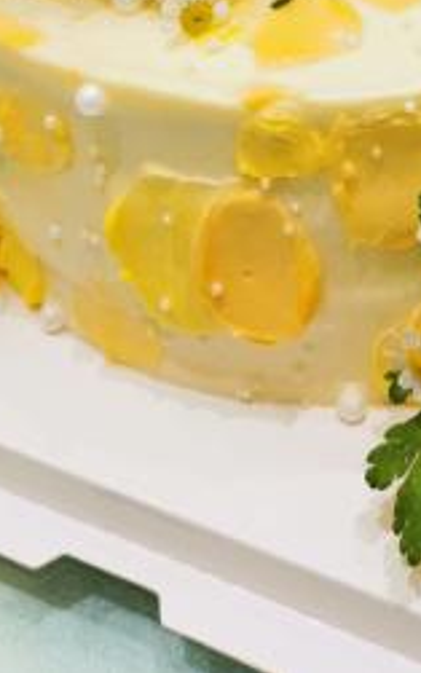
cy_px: -119
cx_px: 362
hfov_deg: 18.9
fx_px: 1248
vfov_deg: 27.0
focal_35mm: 68
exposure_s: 1/101
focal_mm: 5.58
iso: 50
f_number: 1.8
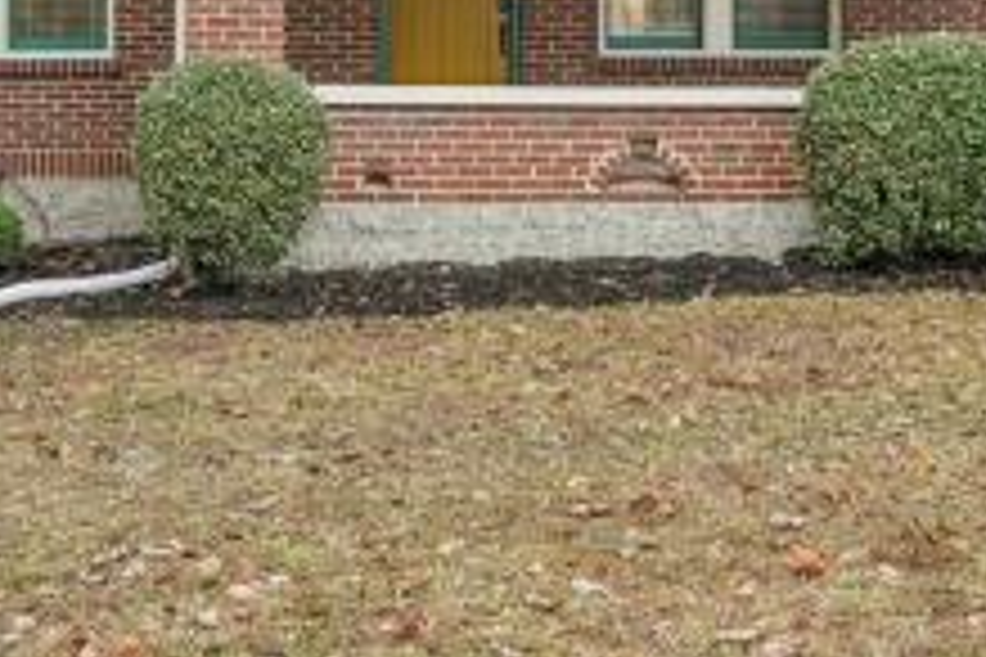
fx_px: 1917
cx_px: 434
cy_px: 40
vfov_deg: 19.0
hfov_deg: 28.8
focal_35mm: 70
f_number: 8
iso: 800
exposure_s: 1/80
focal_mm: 34
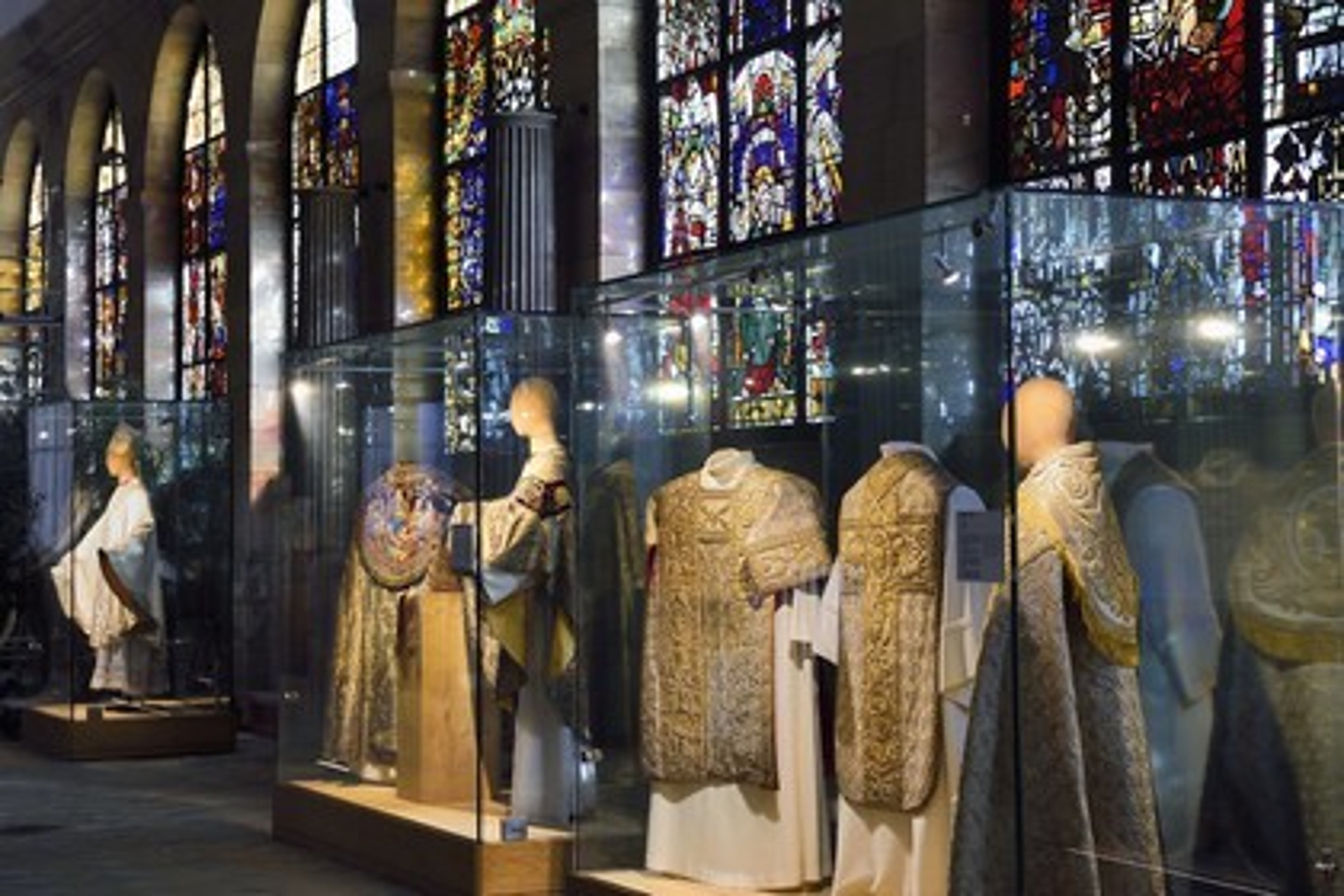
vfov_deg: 19.5
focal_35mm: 70
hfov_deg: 28.8
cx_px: 672
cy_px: 448
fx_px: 2613
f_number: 7.1
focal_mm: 70
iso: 640
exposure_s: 1/10
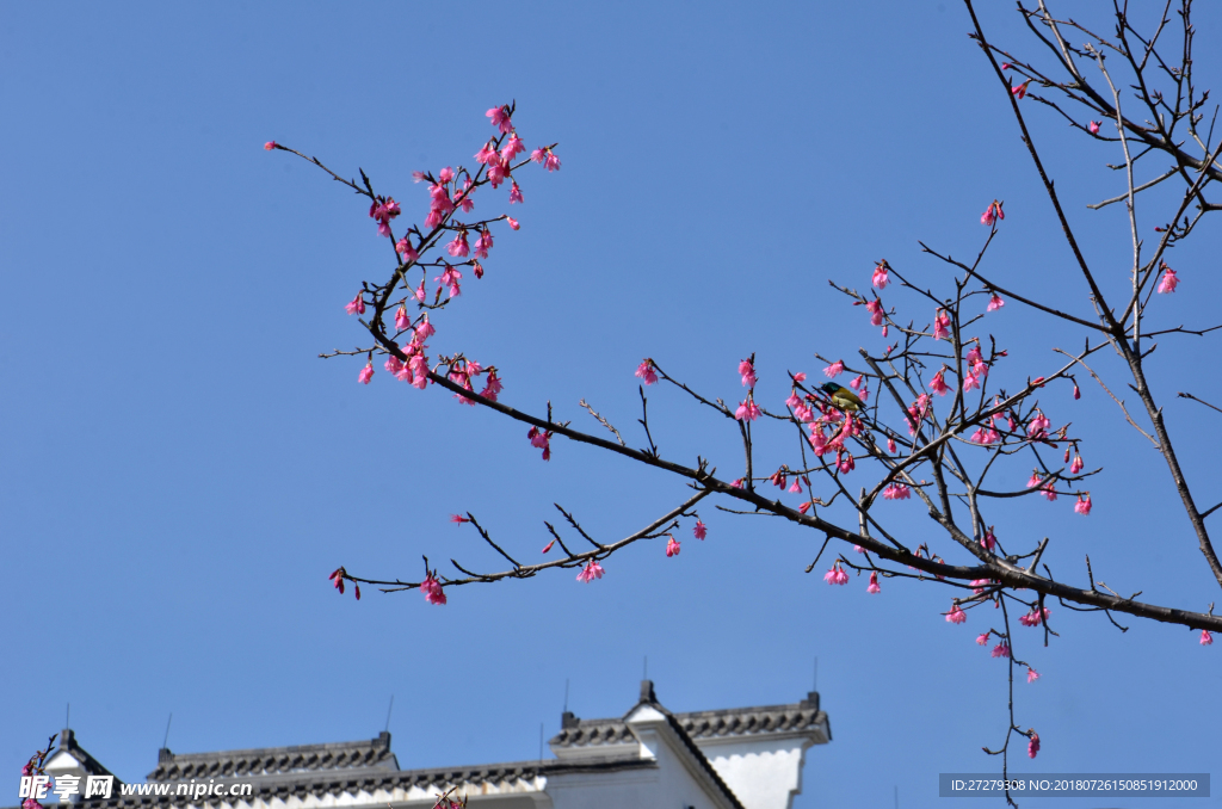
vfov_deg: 11.4
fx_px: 4064
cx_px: 611
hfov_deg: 17.1
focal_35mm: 120
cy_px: 404
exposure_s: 1/160
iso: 100
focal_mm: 80
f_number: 11
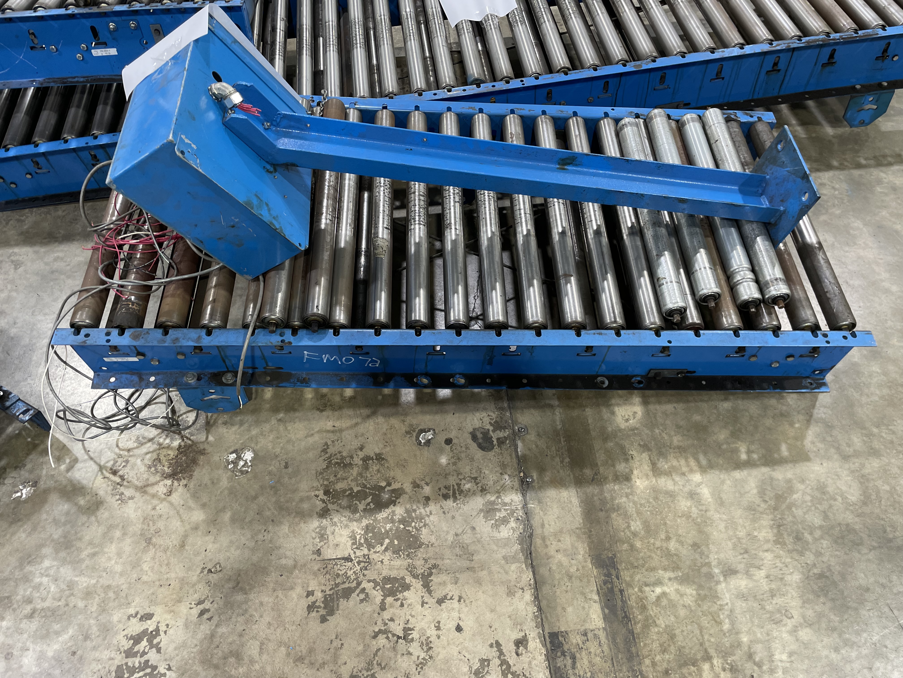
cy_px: 339
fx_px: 678
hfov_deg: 67.3
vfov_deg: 53.1
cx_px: 452
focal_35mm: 26
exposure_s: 1/112
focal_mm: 4.2
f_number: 1.6
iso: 125
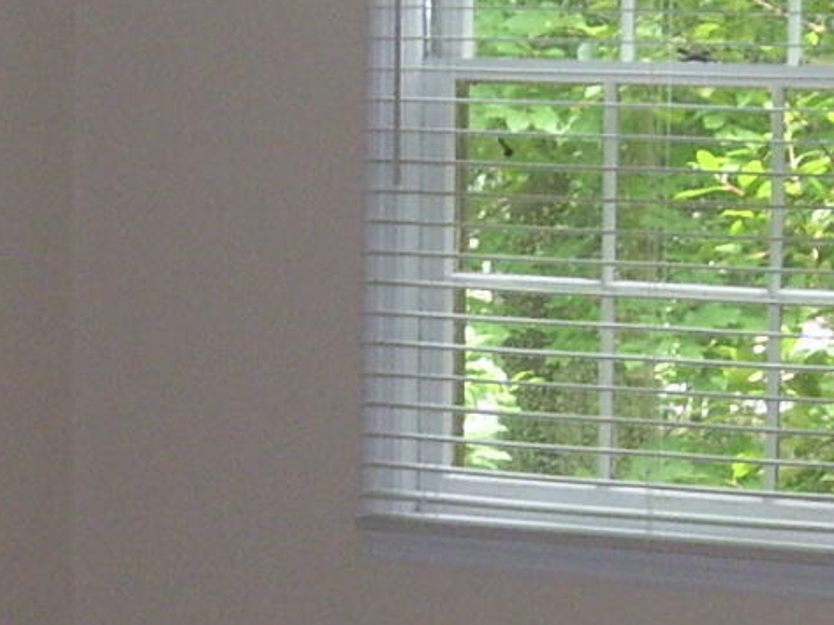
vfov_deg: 9.3
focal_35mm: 160
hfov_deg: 12.4
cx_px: 484
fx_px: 3853
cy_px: 345
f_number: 2.7
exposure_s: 1/60
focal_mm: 6
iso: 125
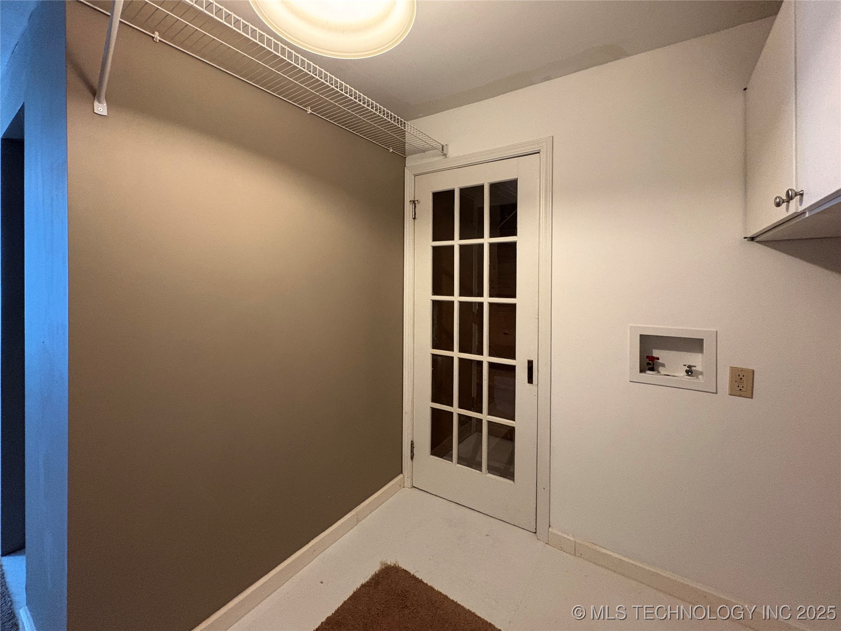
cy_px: 316
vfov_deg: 85.7
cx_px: 420
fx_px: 340
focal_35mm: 14
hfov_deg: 102.1
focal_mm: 2.22
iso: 500
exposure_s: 1/60
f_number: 2.2
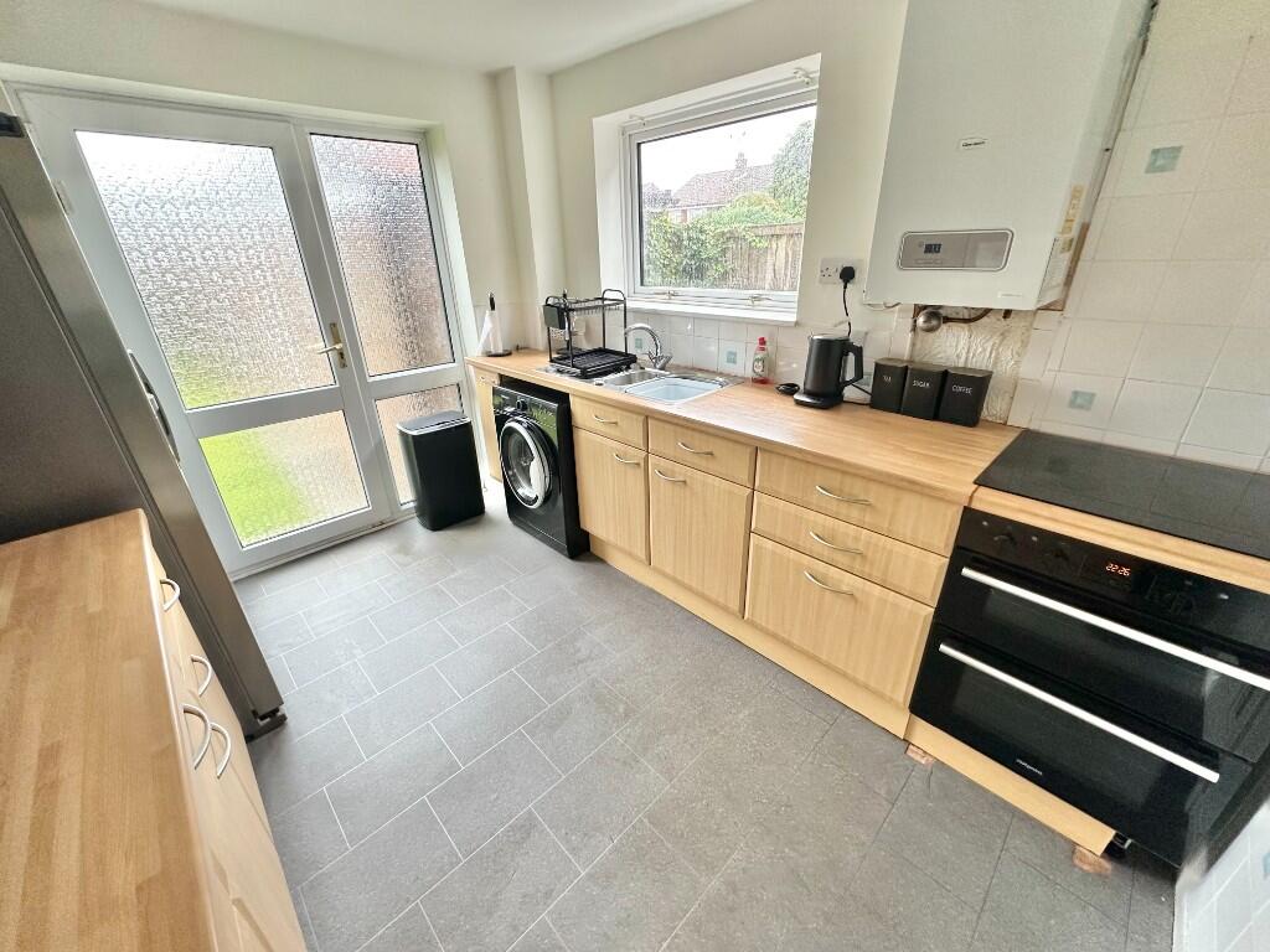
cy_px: 476
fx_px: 514
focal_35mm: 14
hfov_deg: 102.1
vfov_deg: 85.7
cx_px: 635
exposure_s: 1/99
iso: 160
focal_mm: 2.22
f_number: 2.2
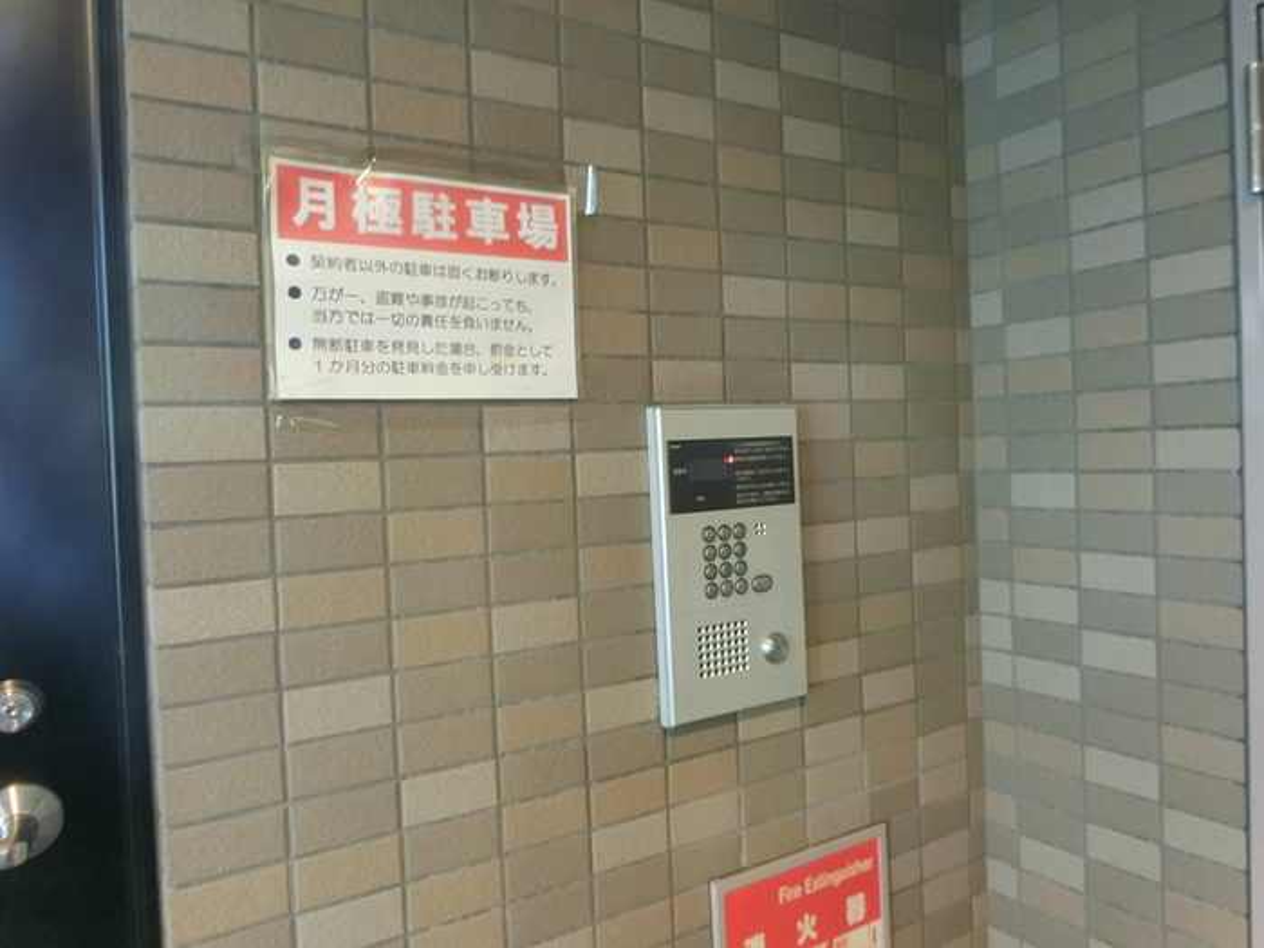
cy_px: 474
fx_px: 913
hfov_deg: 69.4
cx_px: 632
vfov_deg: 54.9
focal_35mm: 25
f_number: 3.5
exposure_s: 1/5
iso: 400
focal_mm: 4.5
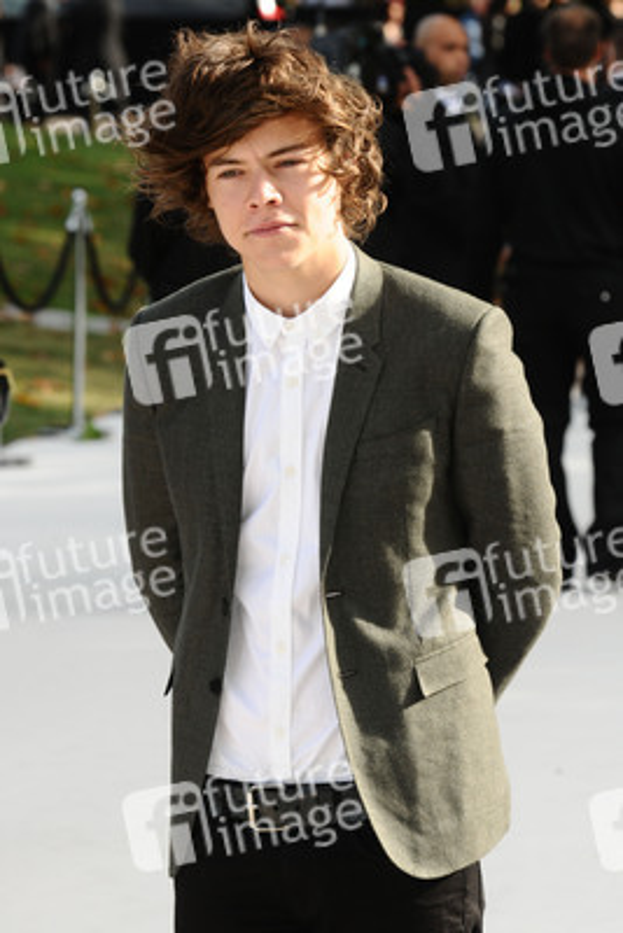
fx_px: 5252
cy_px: 466
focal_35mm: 202
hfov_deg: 6.8
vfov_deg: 10.2
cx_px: 312
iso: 320
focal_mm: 135
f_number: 7.1
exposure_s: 1/250
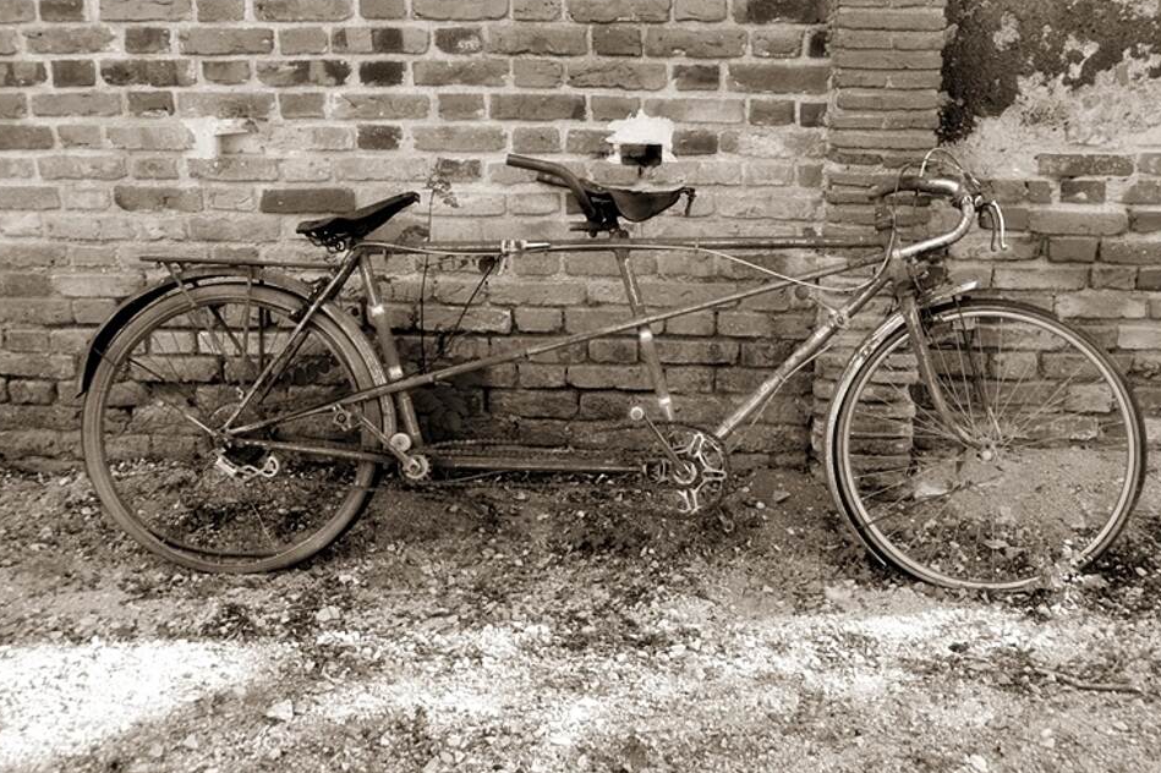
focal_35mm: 37
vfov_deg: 35.8
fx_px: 1193
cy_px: 302
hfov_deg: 51.9
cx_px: 620
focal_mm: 20
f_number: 5
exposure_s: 1/100
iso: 400
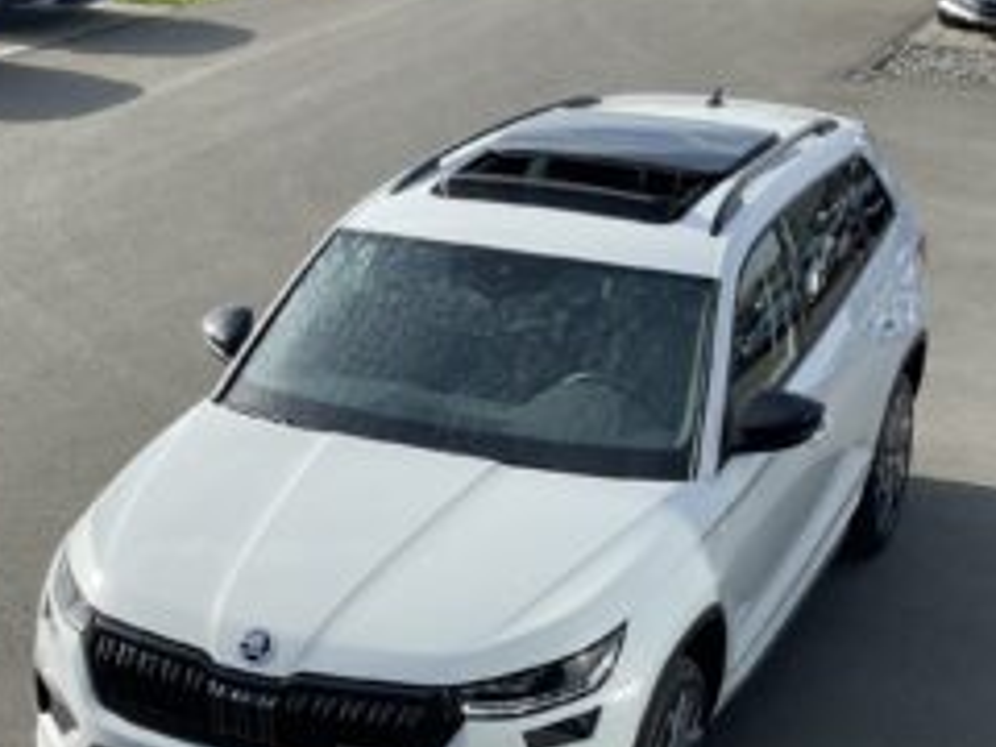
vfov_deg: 18.8
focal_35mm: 78
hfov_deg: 25.0
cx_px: 419
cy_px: 498
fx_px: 2244
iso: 25
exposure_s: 1/1170
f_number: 2
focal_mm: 6
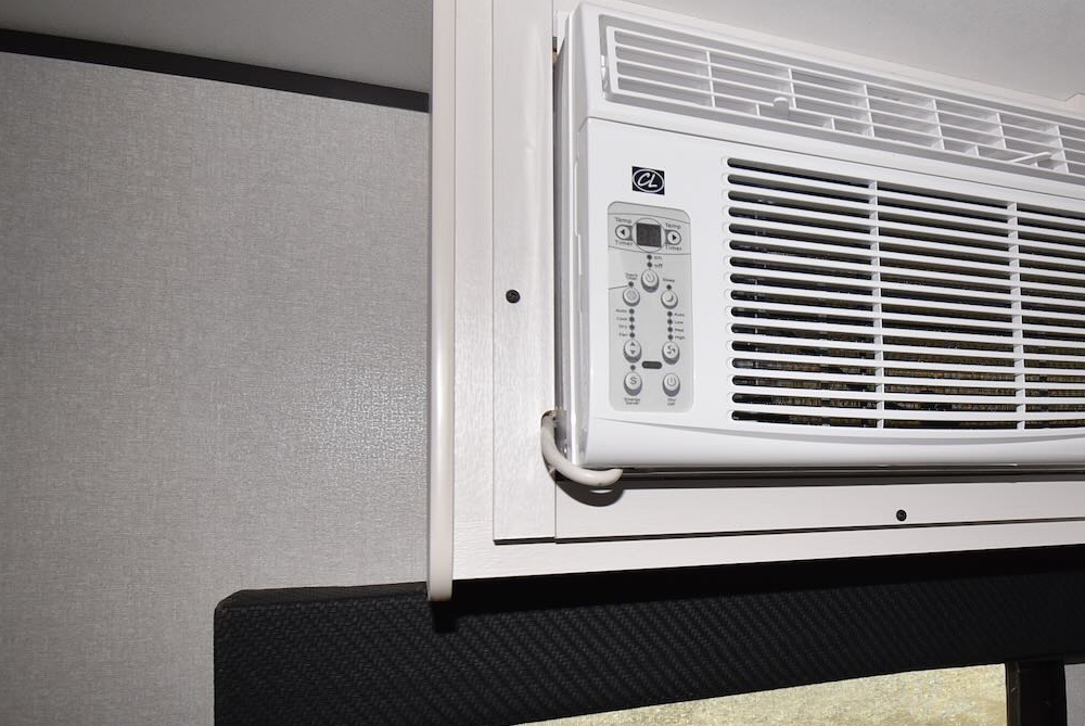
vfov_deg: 47.7
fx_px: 815
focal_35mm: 27
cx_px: 844
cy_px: 447
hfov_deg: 62.5
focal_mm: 10
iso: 250
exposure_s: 1/60
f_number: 4.5
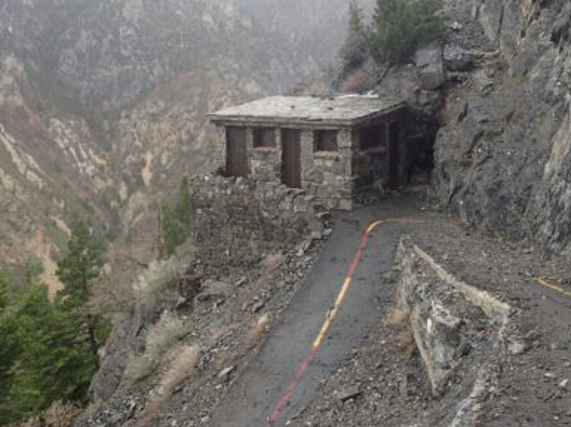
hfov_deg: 47.5
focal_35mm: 39
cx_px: 350
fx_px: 643
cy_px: 136
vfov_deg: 36.3
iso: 100
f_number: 2.8
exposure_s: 1/80
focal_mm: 4.5
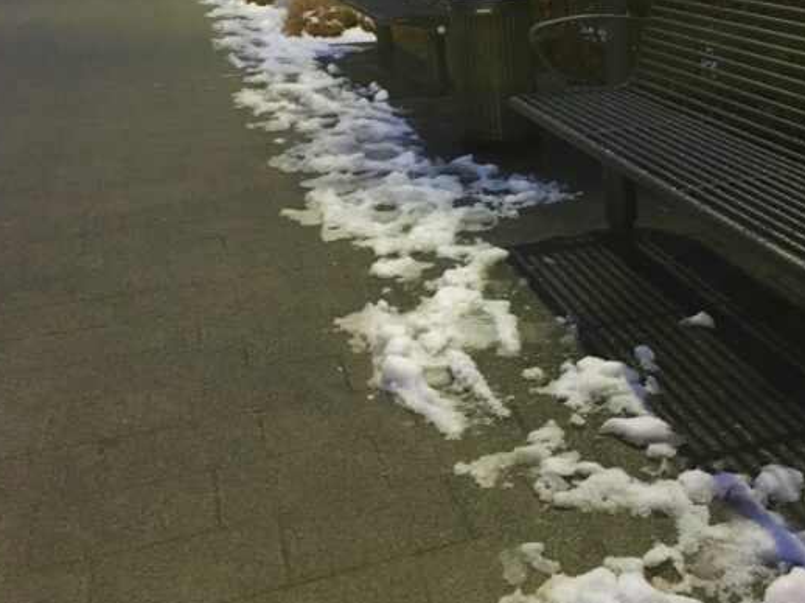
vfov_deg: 33.0
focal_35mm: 43
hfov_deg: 42.9
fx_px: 1000
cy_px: 166
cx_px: 577
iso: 800
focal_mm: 4.15
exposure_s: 1/17
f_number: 2.2
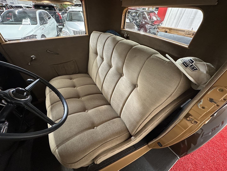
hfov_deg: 102.1
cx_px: 114
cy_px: 86
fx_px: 92
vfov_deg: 85.7
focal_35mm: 14
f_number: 2.2
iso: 800
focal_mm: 2.22
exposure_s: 1/50
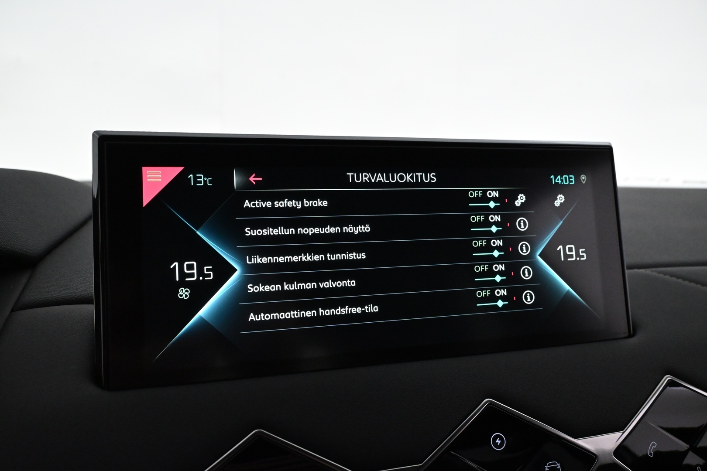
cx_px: 354
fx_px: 574
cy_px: 236
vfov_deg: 44.6
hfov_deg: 63.2
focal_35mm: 29
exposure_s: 1/100
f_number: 5
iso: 4000
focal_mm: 19.5
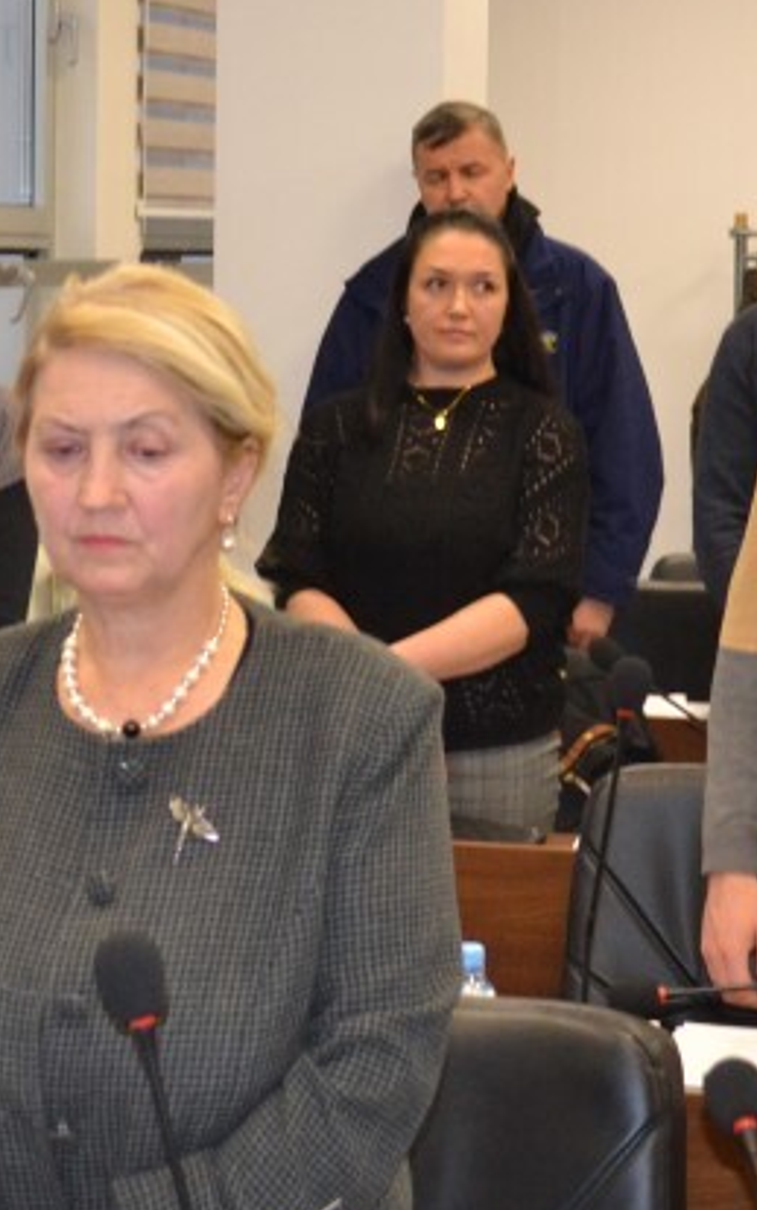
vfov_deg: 20.4
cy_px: 544
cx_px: 500
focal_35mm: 102
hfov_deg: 12.8
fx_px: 3365
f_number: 4
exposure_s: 1/60
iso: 1100
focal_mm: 24
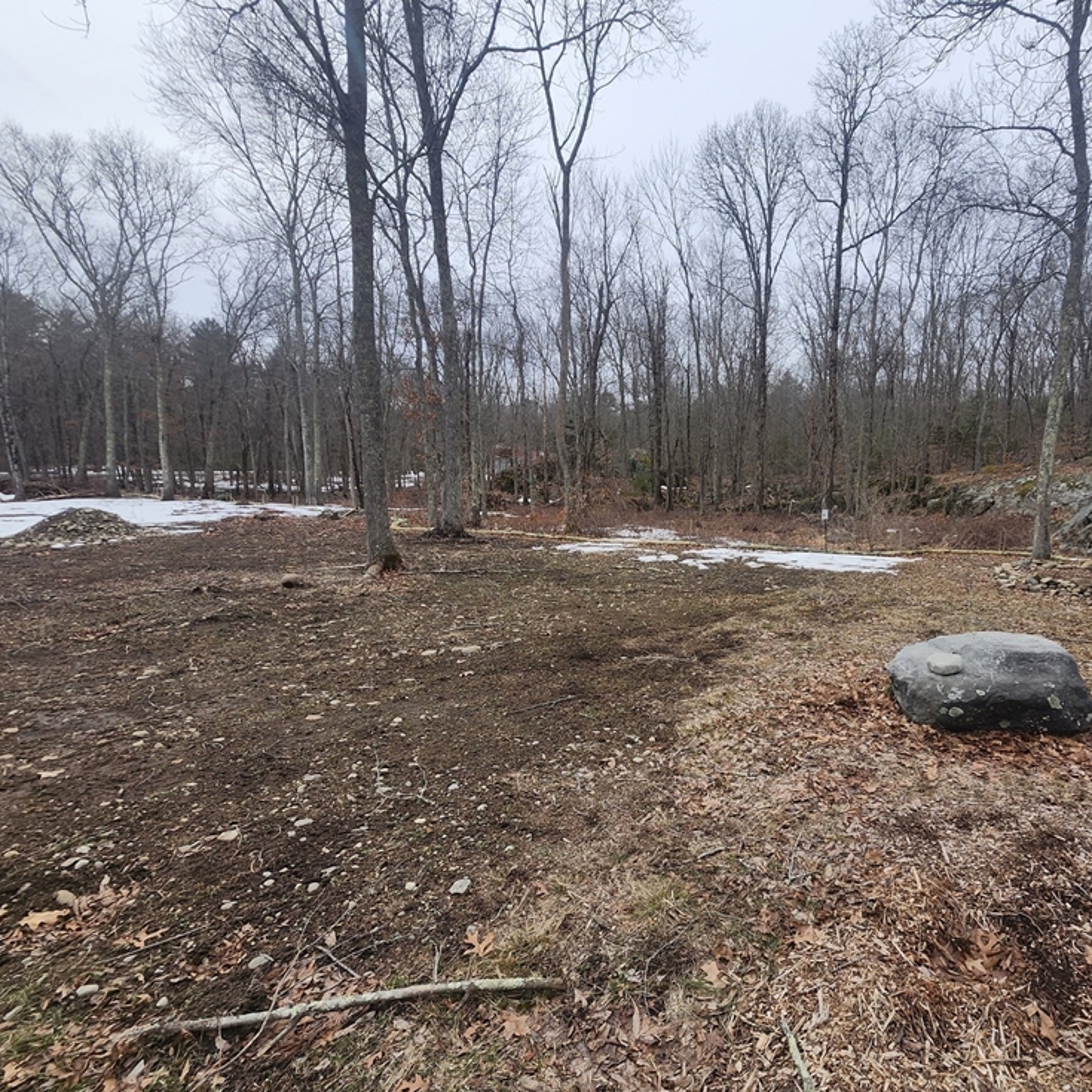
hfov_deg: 84.5
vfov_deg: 87.4
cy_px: 563
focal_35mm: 16
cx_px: 727
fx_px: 571
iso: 40
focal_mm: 1.74
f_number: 2.2
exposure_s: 1/1195
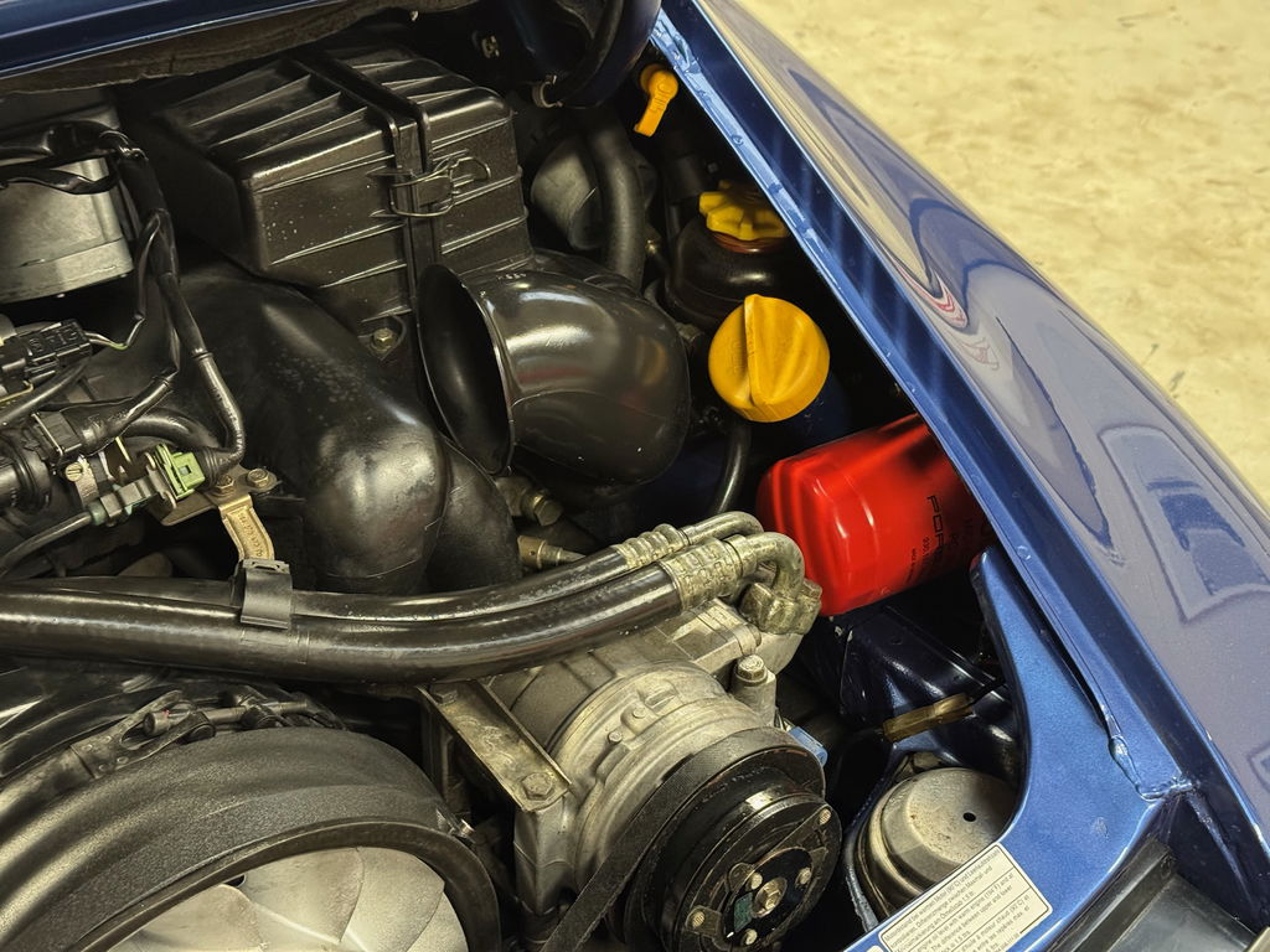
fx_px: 1761
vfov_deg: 30.3
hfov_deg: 39.7
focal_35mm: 48
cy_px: 476
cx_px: 635
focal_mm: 6.76
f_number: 1.78
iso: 500
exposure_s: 1/25
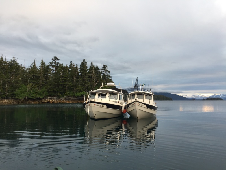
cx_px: 113
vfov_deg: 48.2
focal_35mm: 29
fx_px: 189
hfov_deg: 61.7
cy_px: 85
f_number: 2.2
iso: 32
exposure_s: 1/60
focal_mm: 4.15
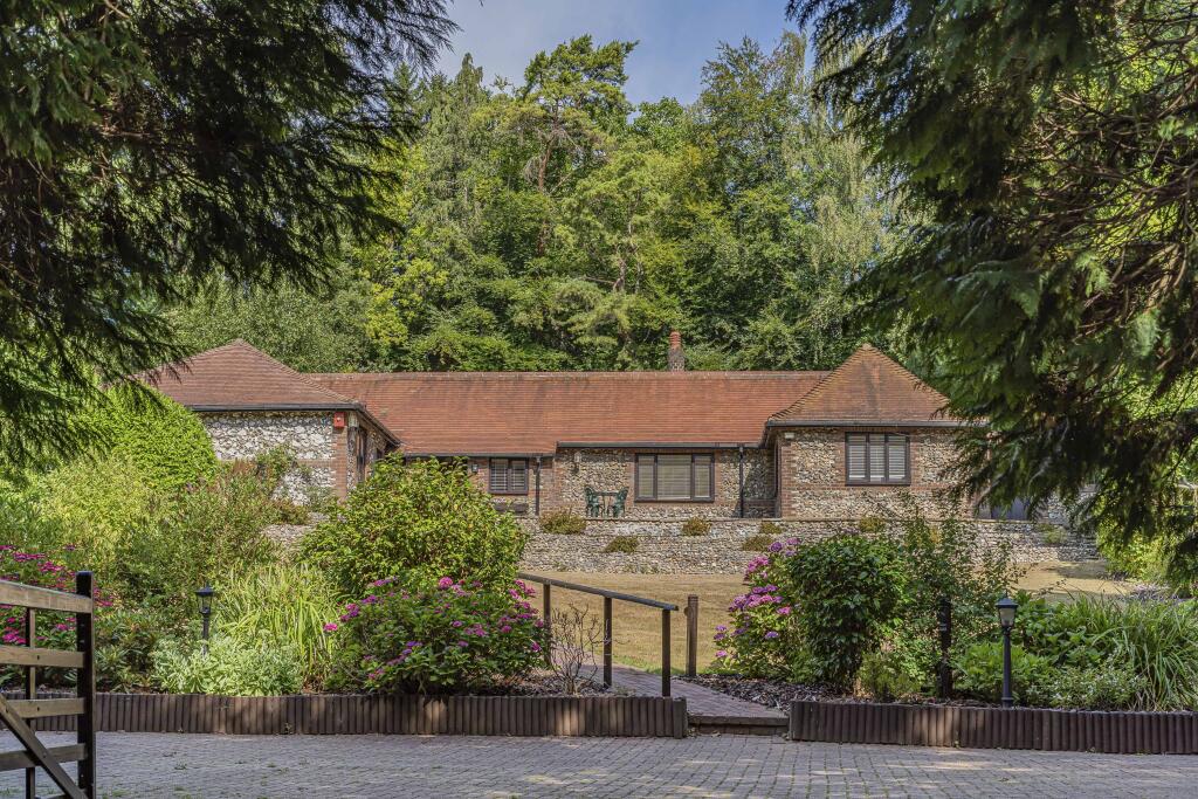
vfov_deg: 27.0
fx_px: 1664
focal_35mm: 50
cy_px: 400
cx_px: 599
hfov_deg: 39.6
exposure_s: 1/250
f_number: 8
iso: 200
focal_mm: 50
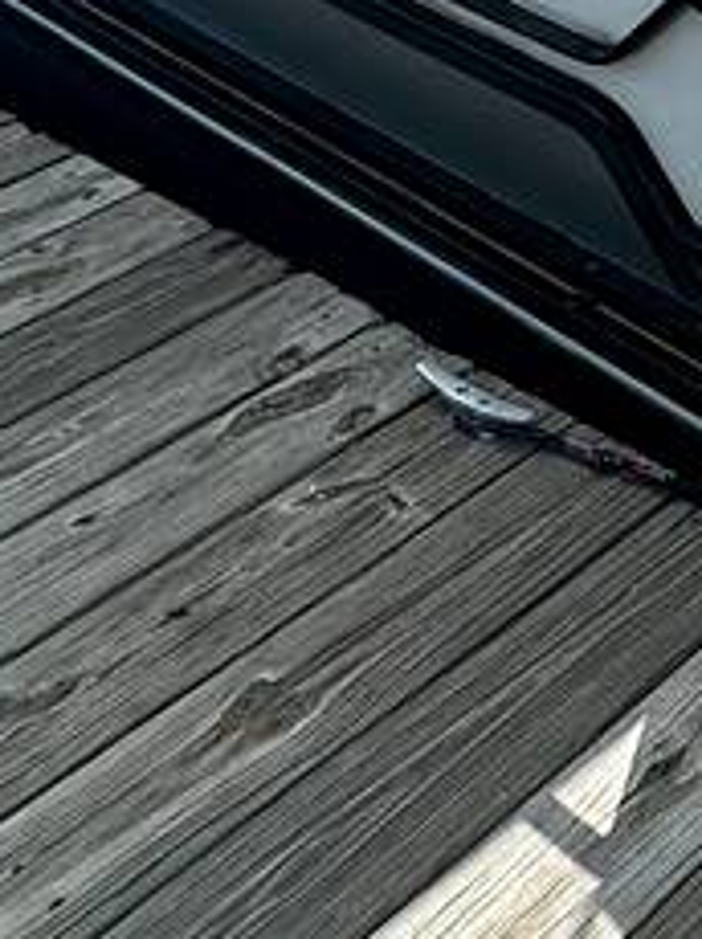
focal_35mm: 61
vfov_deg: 25.4
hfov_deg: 16.1
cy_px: -404
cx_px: 1535
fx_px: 1652
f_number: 2.2
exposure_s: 1/1473
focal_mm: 2.22
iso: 50
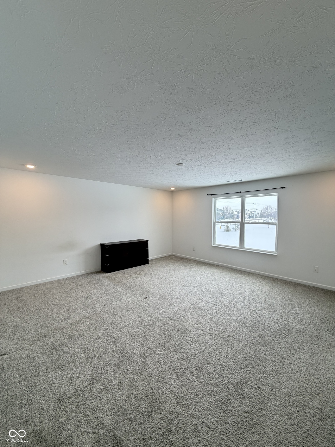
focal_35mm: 14
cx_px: 168
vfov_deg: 102.1
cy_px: 224
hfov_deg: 85.7
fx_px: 181
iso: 200
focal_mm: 2.22
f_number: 2.2
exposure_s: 1/120
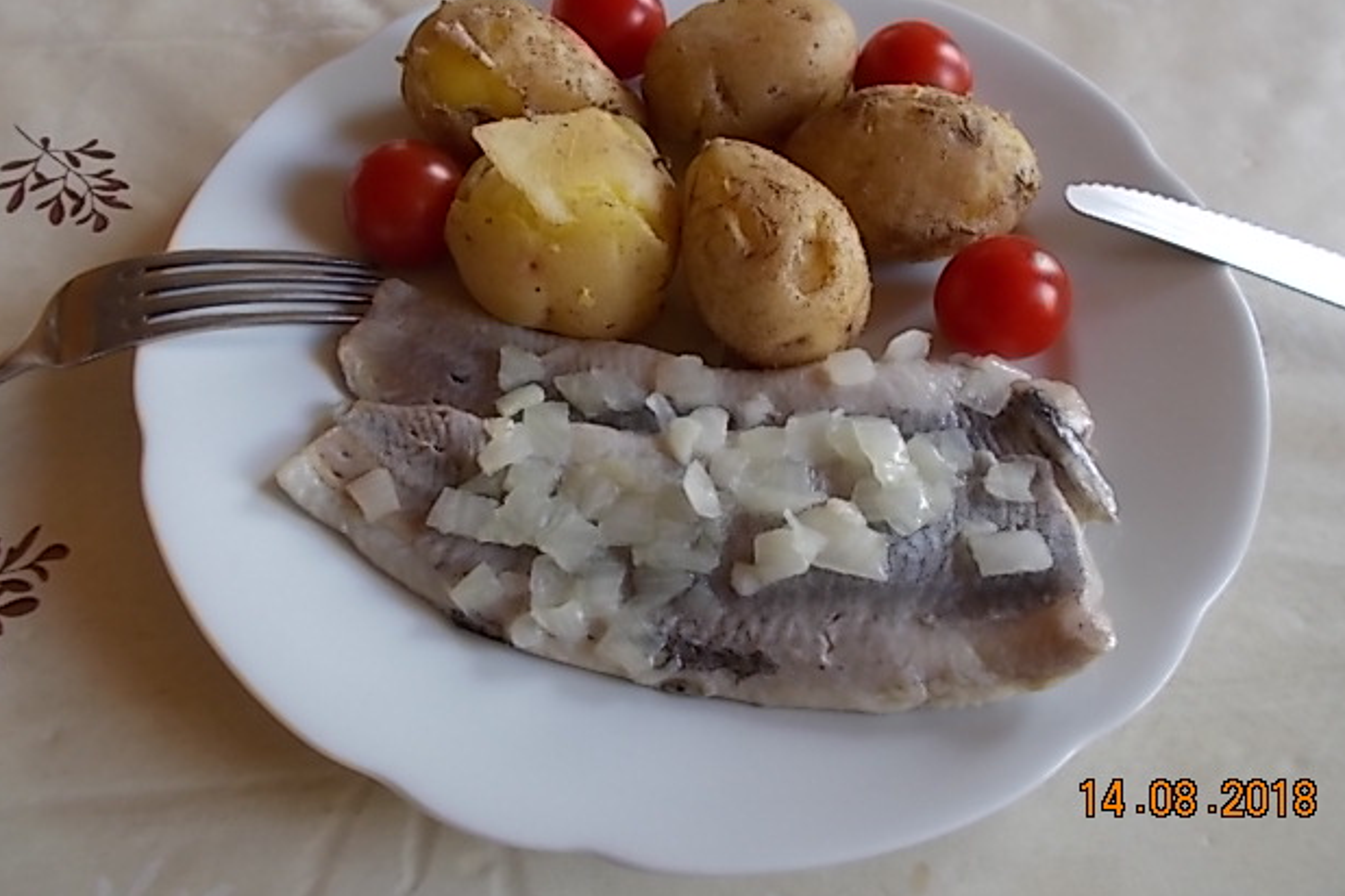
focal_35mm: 28
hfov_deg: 65.5
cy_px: 400
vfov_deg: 46.3
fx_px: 1046
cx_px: 690
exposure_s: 1/30
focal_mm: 4.6
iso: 80
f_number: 3.2
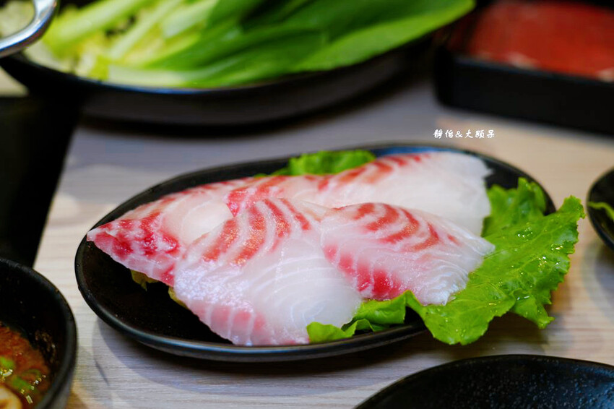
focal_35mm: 52
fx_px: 886
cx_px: 307
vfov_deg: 26.0
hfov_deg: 38.2
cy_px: 204
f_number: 4.5
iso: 320
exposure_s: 1/80
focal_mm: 52
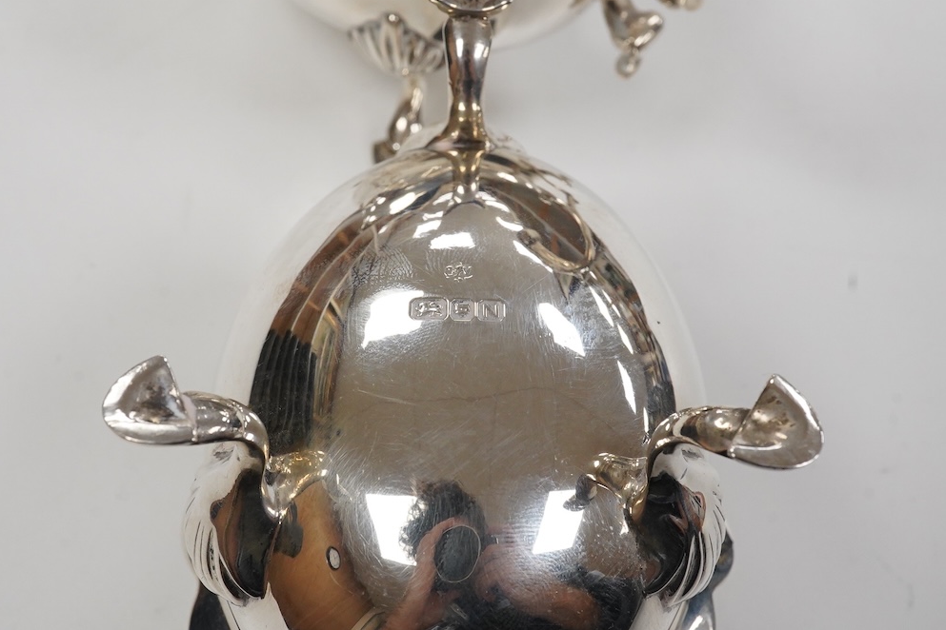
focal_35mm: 51
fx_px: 1340
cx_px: 471
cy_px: 274
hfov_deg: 38.9
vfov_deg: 26.5
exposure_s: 1/100
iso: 2500
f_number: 20
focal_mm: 30
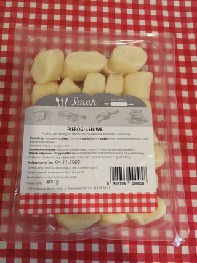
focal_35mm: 27
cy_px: 132
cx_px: 98
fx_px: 205
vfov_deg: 65.3
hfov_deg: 51.4
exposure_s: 1/33.3
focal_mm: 3.95
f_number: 2.2
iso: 125
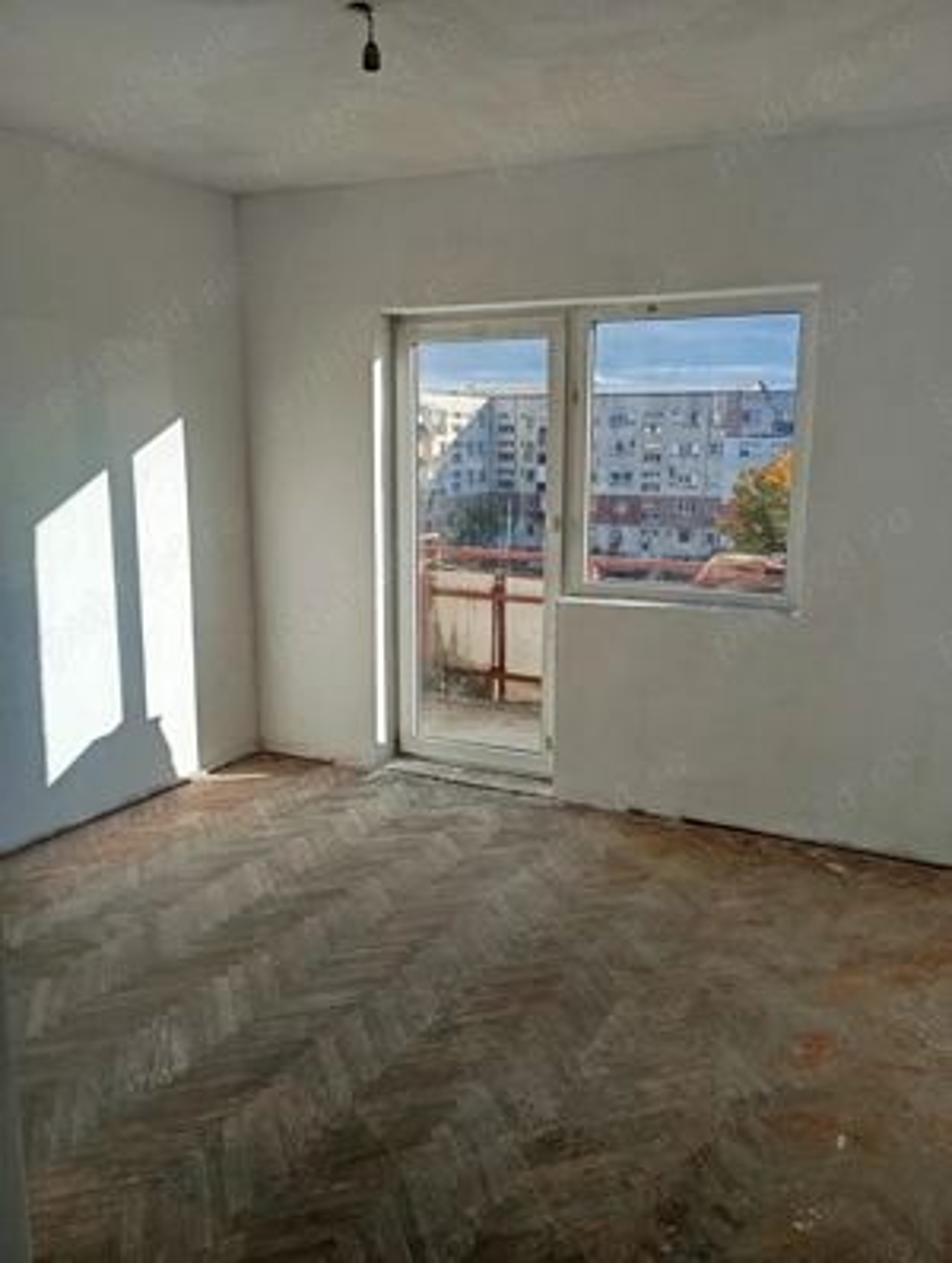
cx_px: 476
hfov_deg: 49.9
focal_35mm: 28
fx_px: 1023
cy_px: 632
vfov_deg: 63.4
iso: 114
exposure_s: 1/238
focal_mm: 4.22
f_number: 1.8
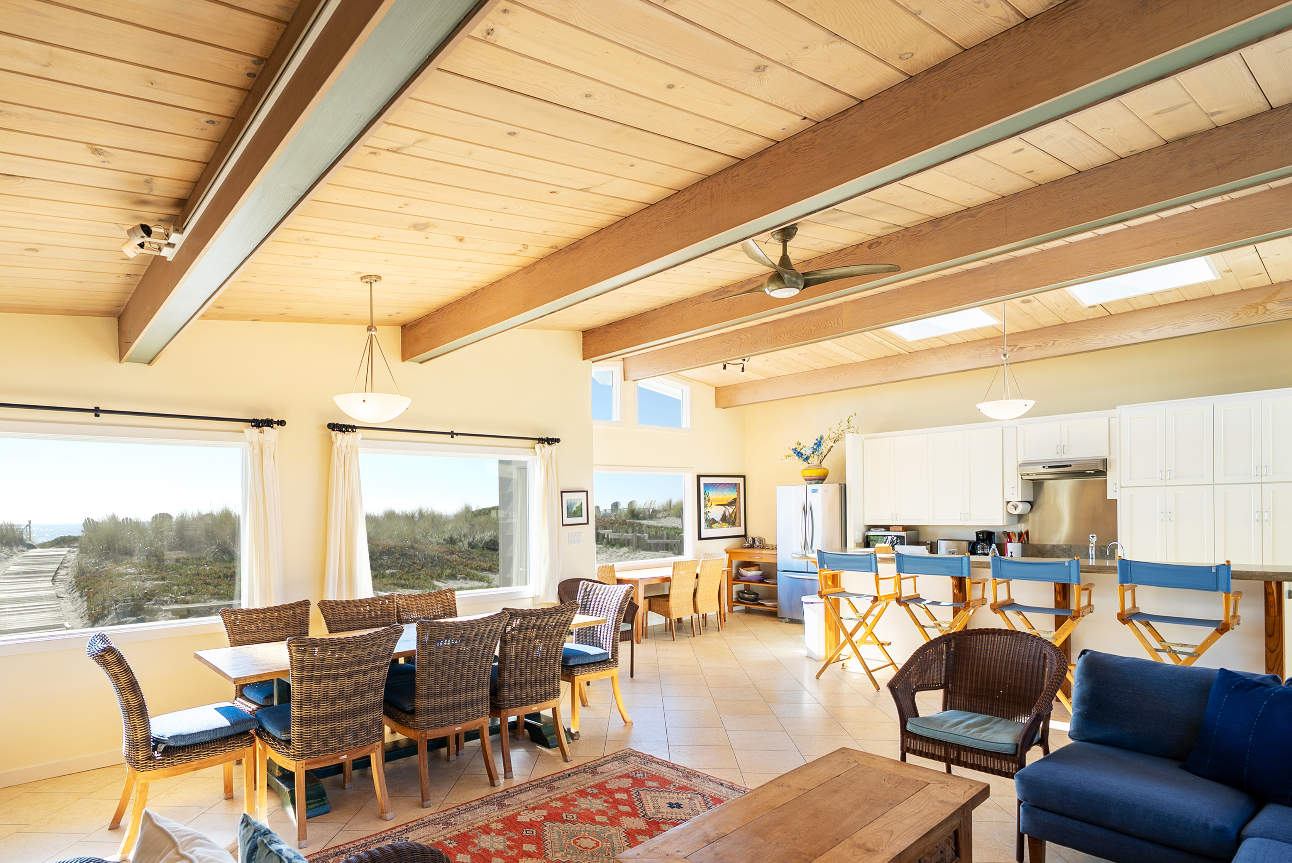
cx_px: 567
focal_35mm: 19
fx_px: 682
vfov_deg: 64.0
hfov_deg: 86.5
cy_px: 522
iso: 80
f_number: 5
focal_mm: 15
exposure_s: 1/50
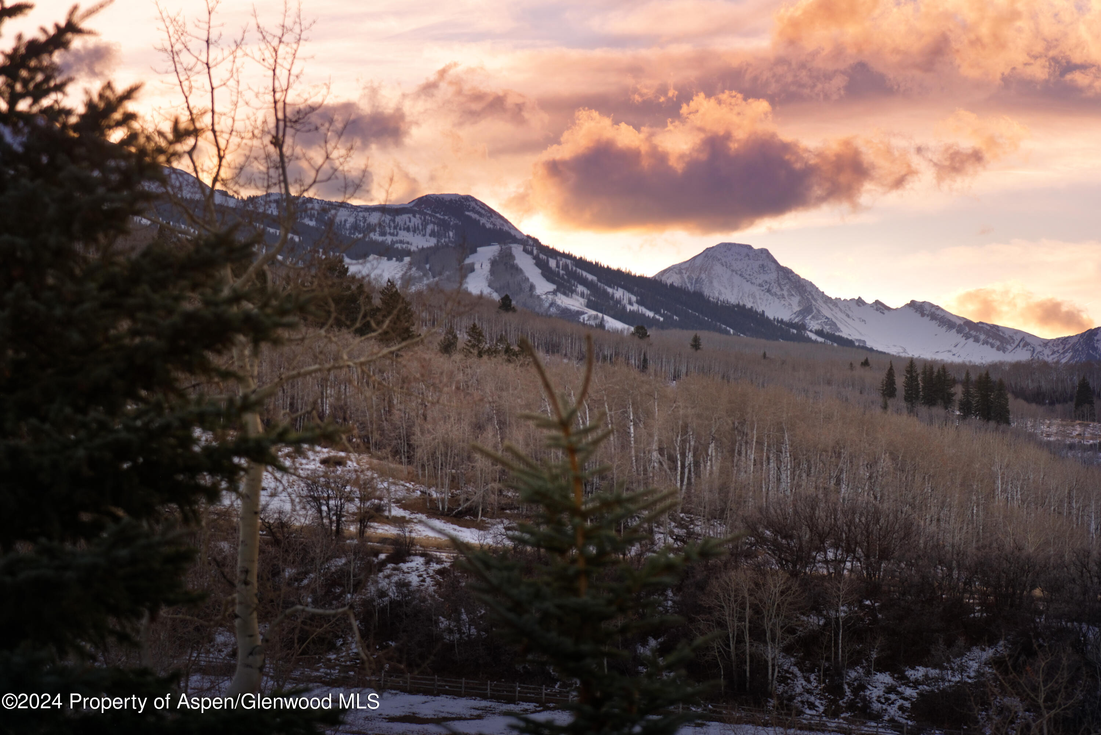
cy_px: 368
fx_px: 3671
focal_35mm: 120
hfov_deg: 17.1
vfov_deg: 11.4
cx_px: 550
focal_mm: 120
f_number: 5
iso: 250
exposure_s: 1/250
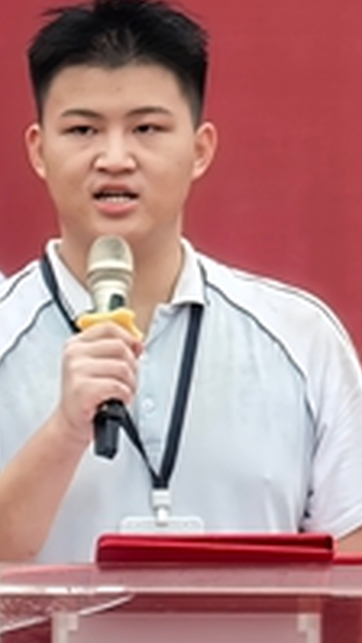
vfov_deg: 2.6
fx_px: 14328
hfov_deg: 1.4
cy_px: 443
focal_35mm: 840
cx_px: 120
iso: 50
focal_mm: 15
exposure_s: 1/181
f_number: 2.1
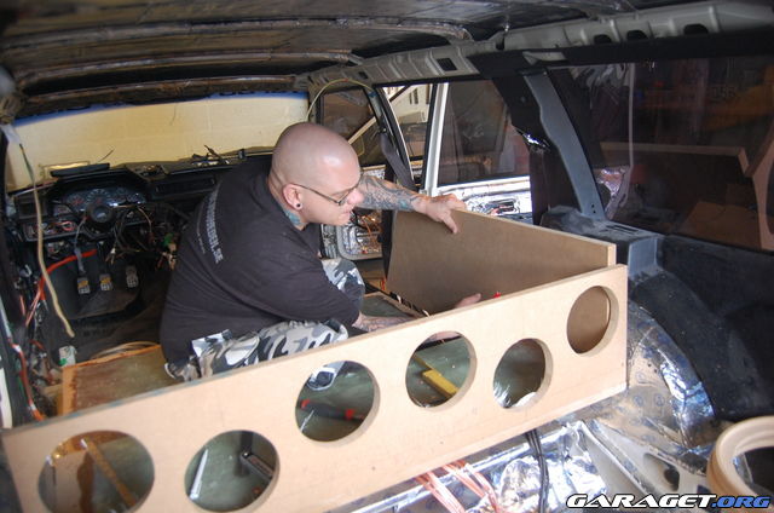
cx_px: 387
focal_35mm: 27
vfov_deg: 47.7
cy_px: 256
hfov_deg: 67.5
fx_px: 579
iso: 800
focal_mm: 18
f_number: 3.5
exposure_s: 1/25
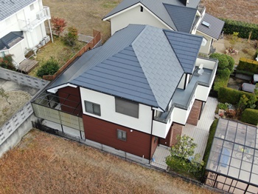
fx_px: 298
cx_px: 129
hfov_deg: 46.8
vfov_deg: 35.9
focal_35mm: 40
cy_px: 97
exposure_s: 1/240
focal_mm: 6.92
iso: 100
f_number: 3.5
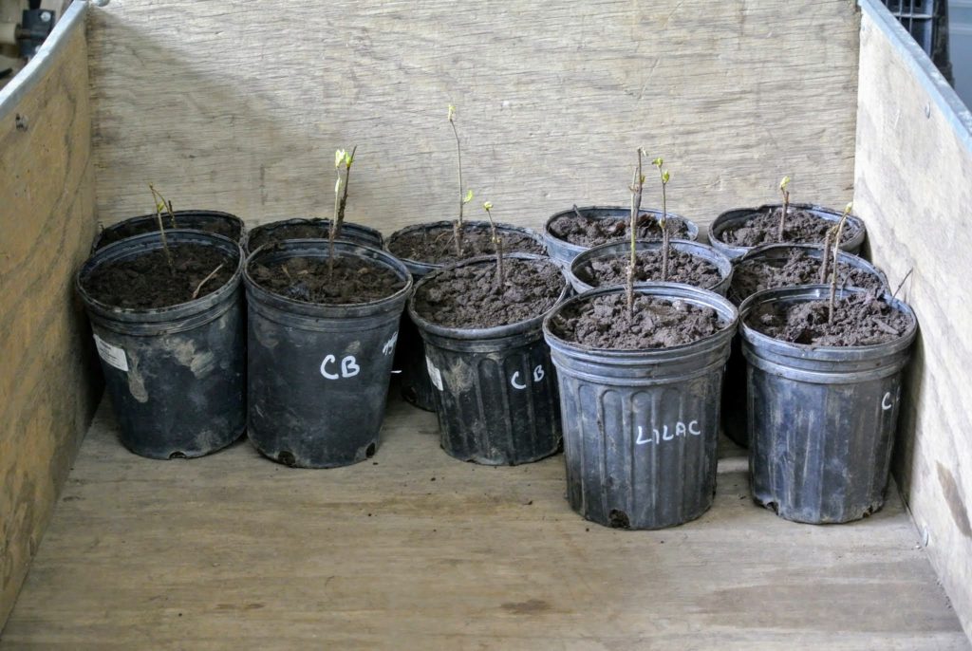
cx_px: 486
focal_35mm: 88
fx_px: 2379
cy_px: 326
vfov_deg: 15.6
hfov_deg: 23.1
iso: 640
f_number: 3.8
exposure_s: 1/30
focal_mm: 32.8
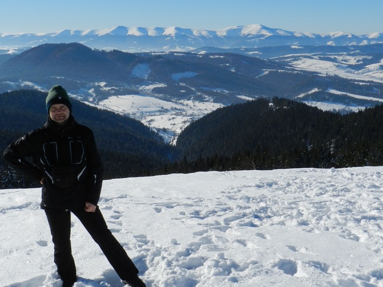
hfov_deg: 37.5
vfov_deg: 28.5
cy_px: 164
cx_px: 192
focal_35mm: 51
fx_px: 564
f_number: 7.1
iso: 160
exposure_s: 1/800
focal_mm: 6.7
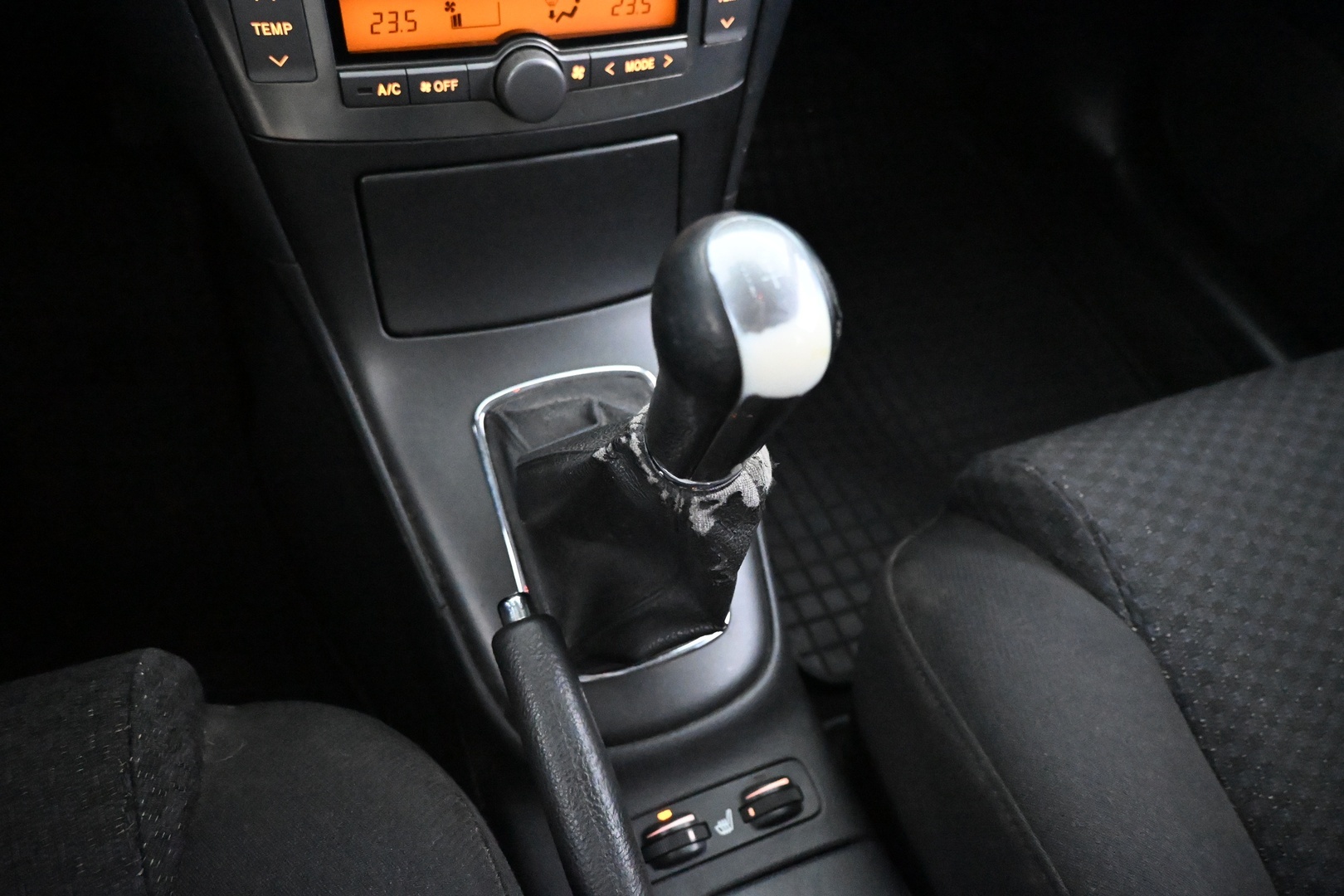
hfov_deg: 73.7
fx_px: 896
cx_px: 672
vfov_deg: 53.1
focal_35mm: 24
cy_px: 448
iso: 12800
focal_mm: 16
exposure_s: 1/50
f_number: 3.5
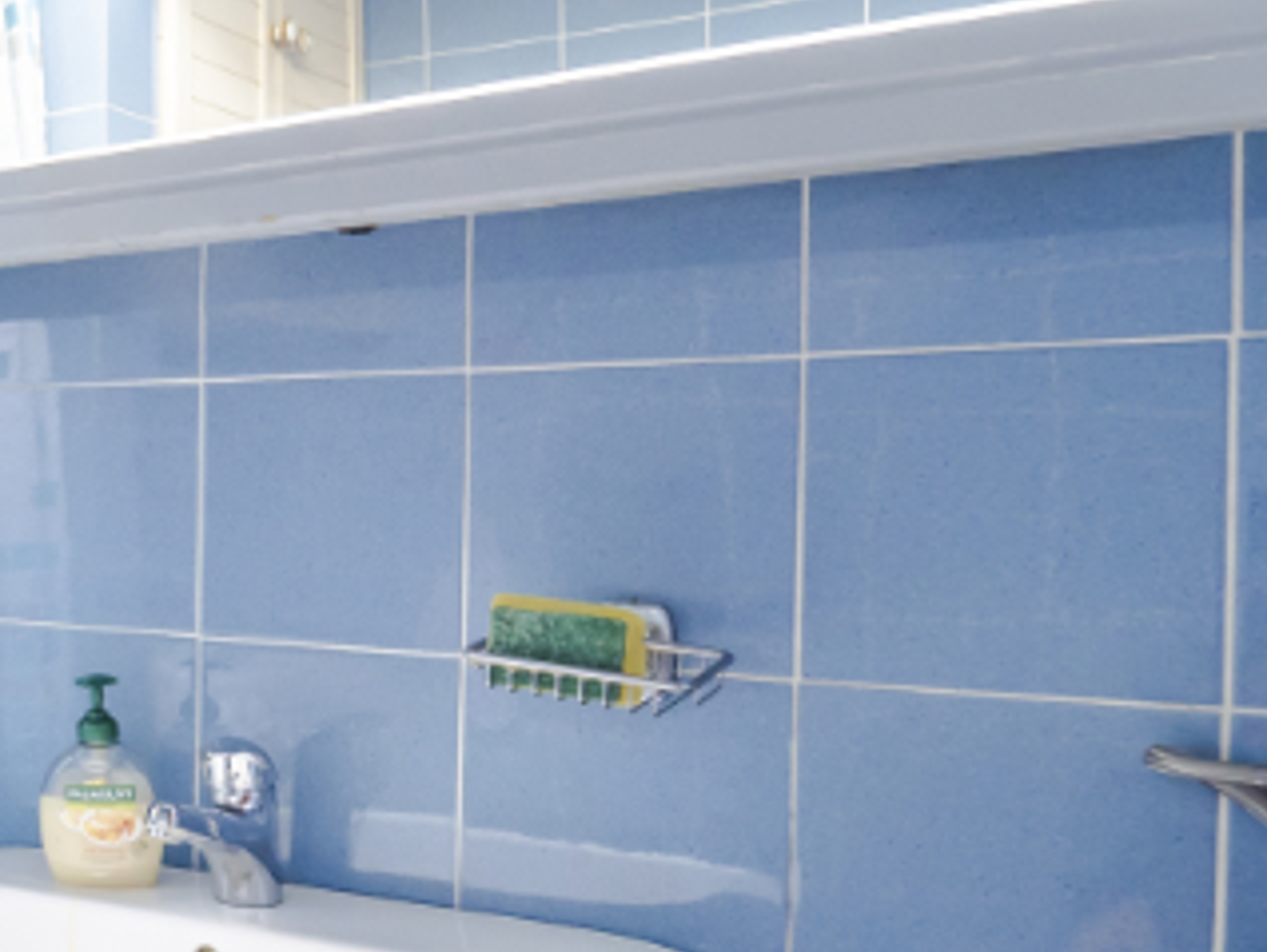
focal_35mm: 44
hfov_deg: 34.0
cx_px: -279
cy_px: 542
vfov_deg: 32.9
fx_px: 1612
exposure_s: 1/6
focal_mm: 7
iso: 400
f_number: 4
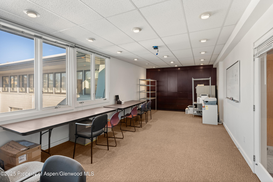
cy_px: 91
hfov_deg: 93.3
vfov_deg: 70.4
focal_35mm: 17
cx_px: 136
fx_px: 129
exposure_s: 1/4
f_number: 7.1
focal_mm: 17
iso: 125
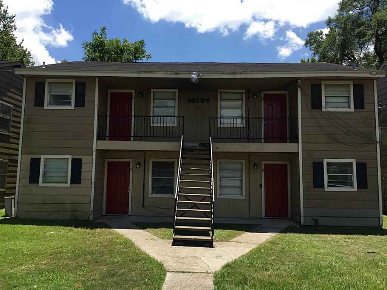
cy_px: 145
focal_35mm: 29
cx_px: 194
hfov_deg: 61.7
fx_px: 324
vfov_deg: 48.2
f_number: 2.2
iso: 32
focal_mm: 4.15
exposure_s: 1/1364
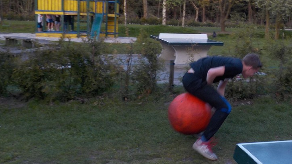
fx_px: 356
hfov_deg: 43.8
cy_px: 59
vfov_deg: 25.8
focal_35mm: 46
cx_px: 200
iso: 125
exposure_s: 1/50
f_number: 3.3
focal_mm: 4.1
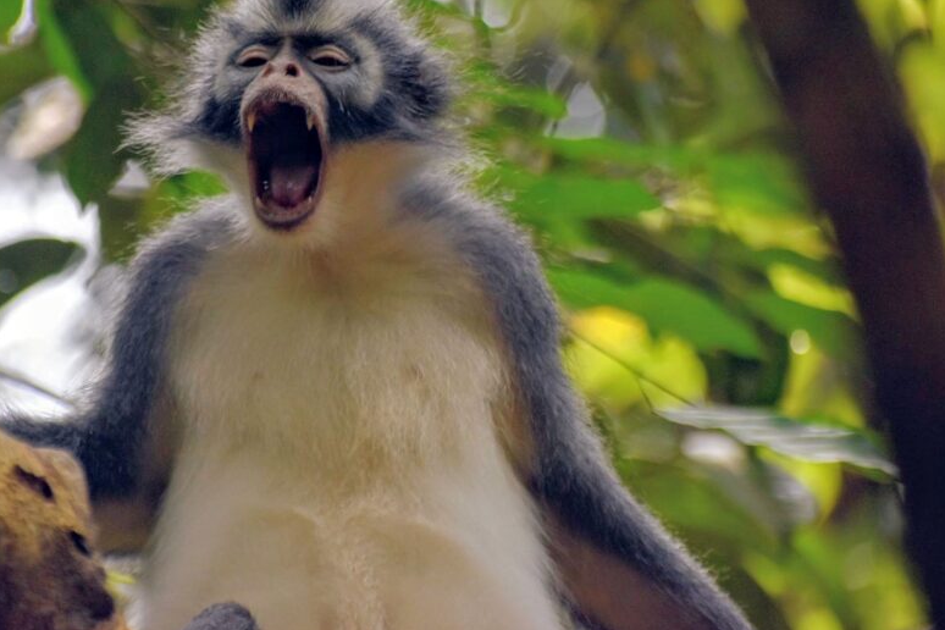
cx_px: 327
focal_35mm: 397
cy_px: 219
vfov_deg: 3.5
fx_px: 10420
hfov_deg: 5.2
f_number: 5.3
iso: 800
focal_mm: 200
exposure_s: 1/1000
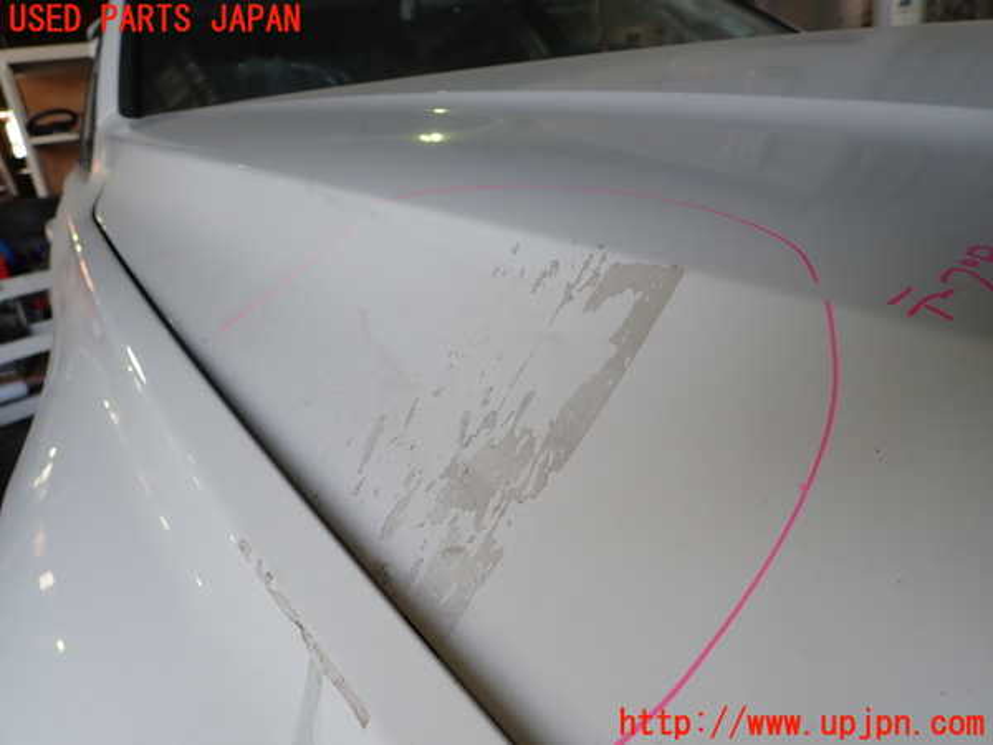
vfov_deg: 54.9
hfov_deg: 69.4
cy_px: 372
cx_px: 496
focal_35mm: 25
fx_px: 717
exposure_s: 1/100
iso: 100
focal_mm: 4.5
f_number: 2.8
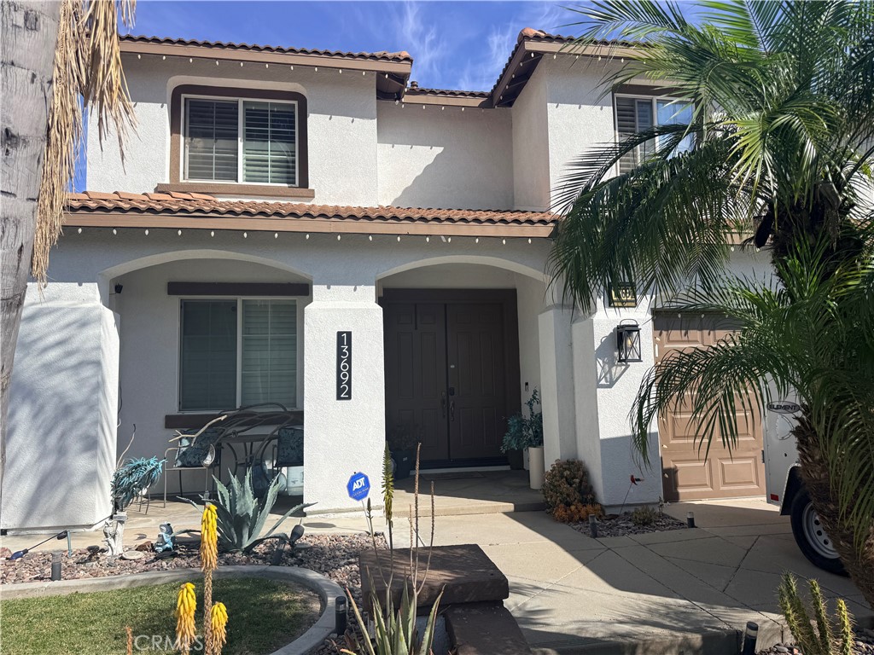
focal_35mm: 24
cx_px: 437
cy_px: 328
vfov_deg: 56.8
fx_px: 606
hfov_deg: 71.6
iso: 80
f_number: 1.78
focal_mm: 6.76
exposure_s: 1/5319
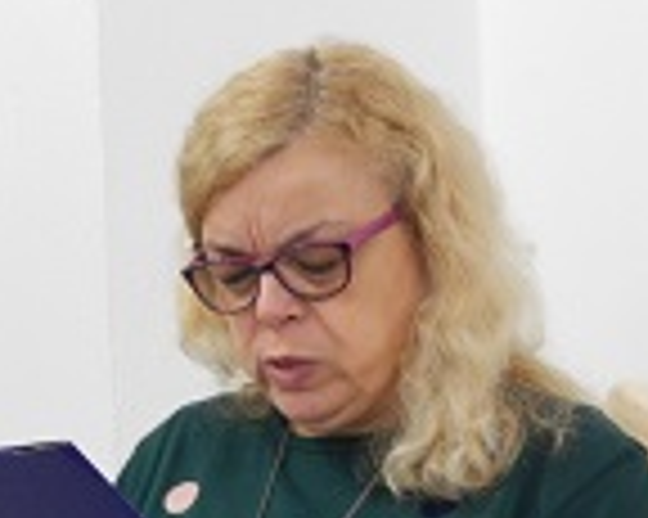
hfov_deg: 10.6
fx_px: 3488
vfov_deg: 8.4
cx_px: 421
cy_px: 547
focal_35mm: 182
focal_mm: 13.5
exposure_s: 1/8
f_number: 4.2
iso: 450
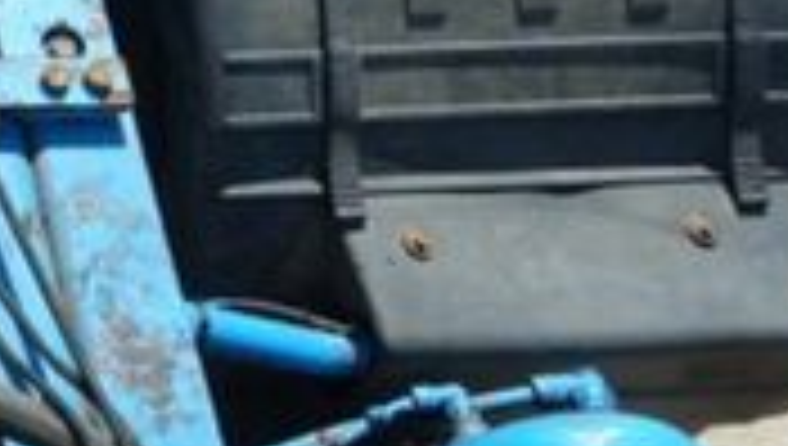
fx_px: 1799
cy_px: -239
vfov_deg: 13.3
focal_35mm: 86
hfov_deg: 20.4
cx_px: -459
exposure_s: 1/400
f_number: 5.6
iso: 125
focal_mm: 8.8
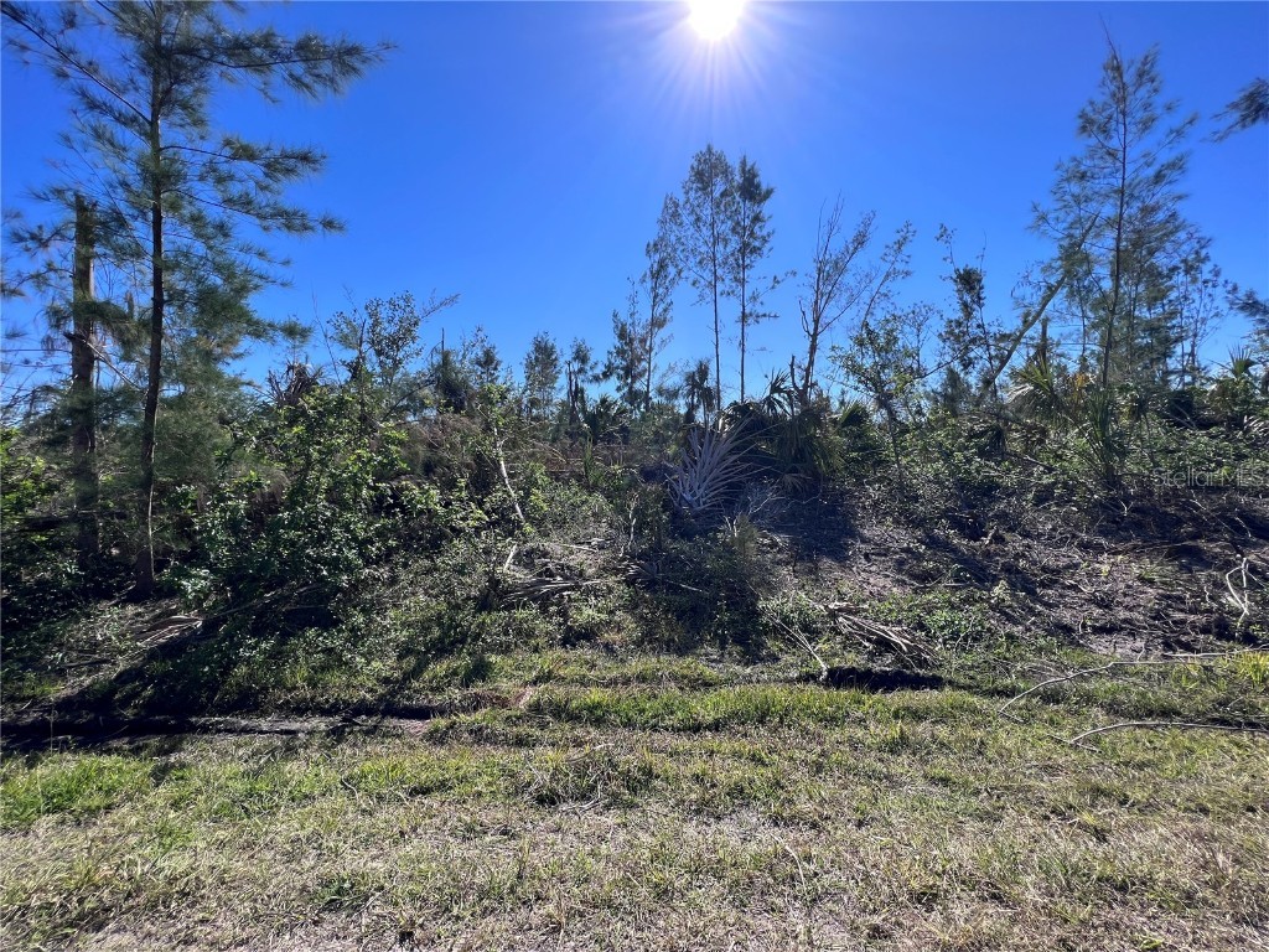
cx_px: 634
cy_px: 476
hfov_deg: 106.2
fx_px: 477
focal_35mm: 13
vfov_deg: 89.9
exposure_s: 1/1488
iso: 32
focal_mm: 1.57
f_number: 1.8
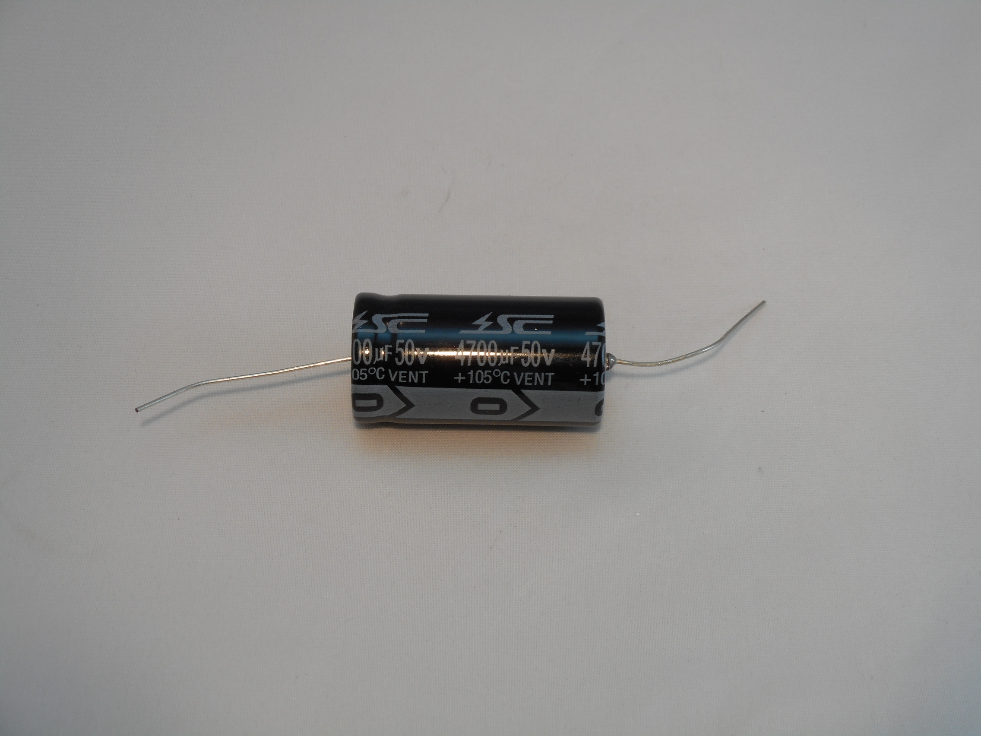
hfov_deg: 25.3
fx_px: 2182
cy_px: 368
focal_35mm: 77
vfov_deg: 19.1
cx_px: 490
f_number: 5.5
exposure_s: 1/30
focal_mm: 13.8
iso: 80
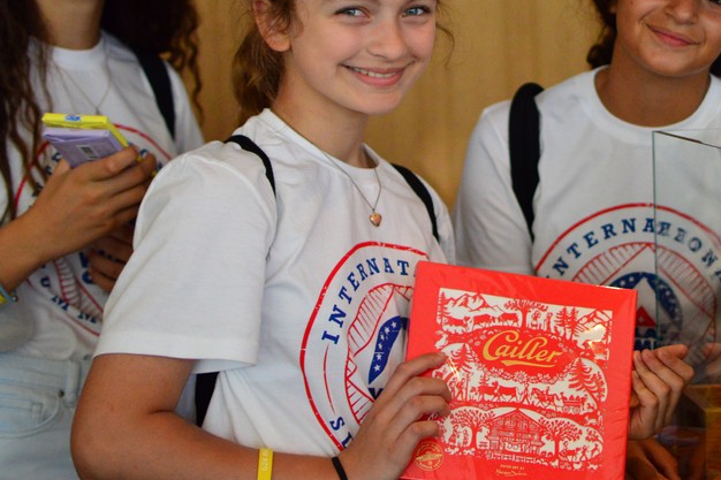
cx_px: 479
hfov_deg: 23.6
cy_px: 135
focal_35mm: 86
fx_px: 1718
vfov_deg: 15.9
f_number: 1.8
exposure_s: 1/1250
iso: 1600
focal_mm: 35
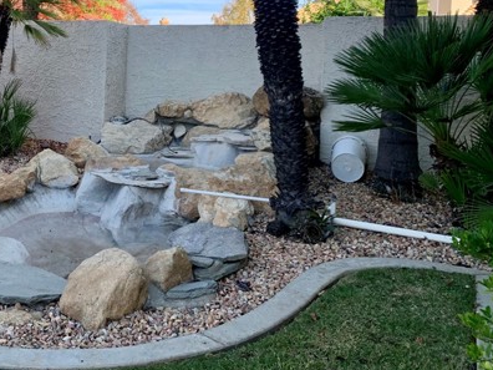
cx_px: 108
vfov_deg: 33.4
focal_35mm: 42
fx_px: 598
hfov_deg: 43.0
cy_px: 78
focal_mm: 4.25
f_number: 1.8
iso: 25
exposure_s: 1/570
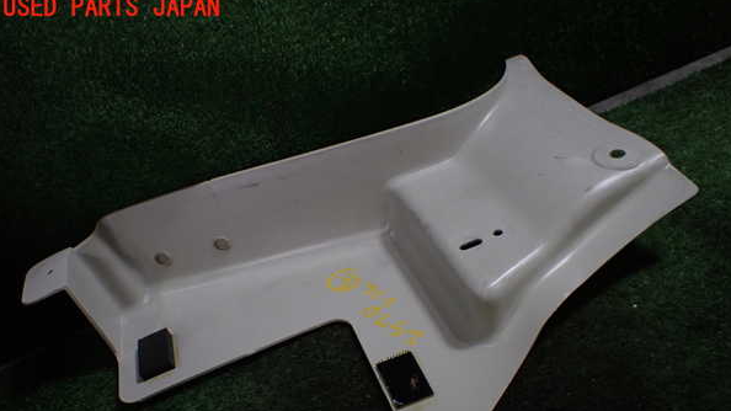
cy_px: 269
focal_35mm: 33
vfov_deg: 35.3
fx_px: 640
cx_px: 366
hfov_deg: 59.5
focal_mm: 5.4
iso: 250
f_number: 2.3
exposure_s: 1/125
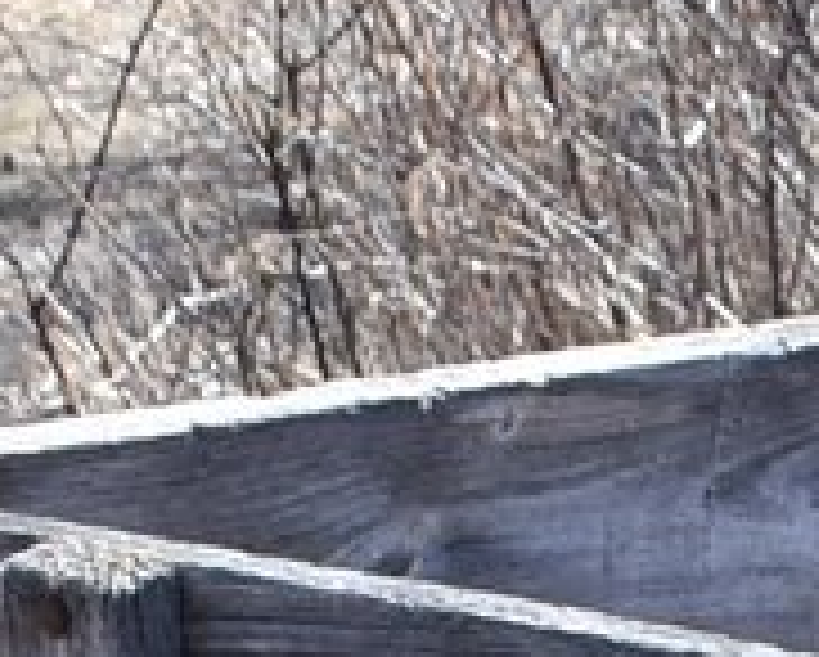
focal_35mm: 236
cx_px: 2012
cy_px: 2216
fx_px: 5727
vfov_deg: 5.9
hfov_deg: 7.6
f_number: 7.1
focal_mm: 18
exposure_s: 1/250
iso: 200
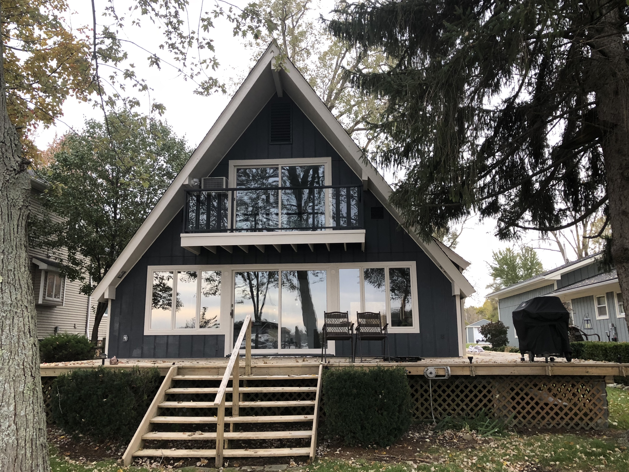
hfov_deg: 63.4
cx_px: 314
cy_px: 236
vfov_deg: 49.7
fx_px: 509
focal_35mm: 28
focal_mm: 4
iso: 32
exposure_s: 1/30
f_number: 1.8
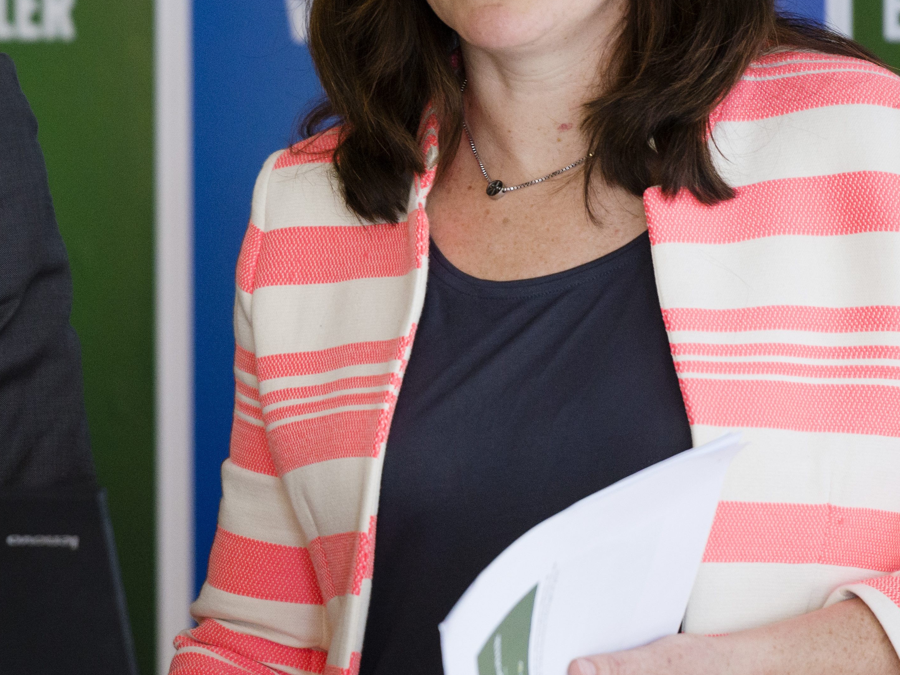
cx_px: 214
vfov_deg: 3.0
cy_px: 145
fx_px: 12920
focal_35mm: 497
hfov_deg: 4.0
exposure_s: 1/200
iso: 800
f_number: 2.8
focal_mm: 200
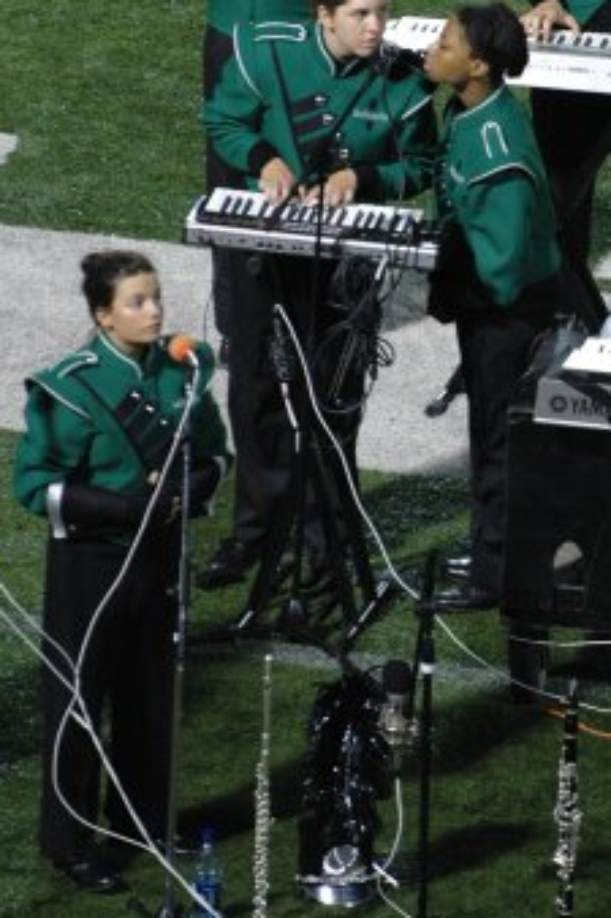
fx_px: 13582
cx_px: 422
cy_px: 228
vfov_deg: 3.9
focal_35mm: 533
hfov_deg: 2.6
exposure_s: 1/60
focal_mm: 200
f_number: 2.8
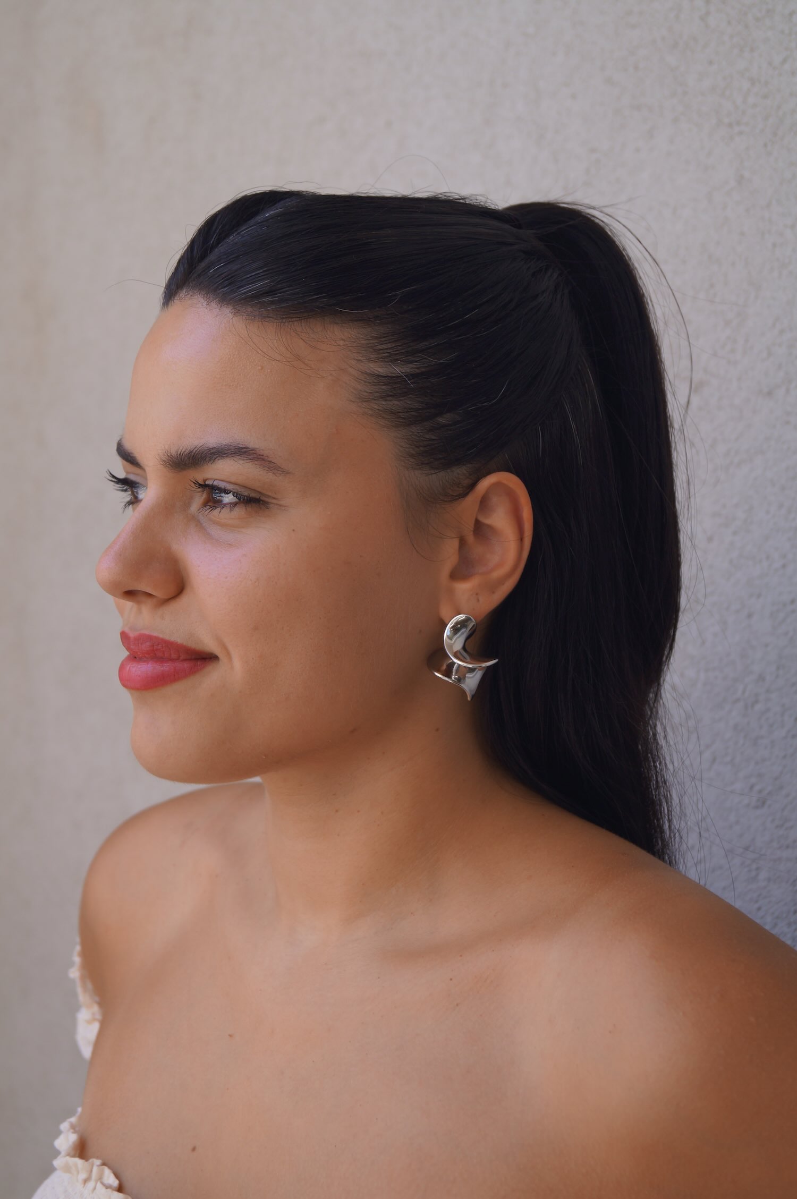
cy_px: 600
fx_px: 1730
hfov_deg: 25.9
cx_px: 398
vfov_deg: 38.2
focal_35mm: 52
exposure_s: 1/160
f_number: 5
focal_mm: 35
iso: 100
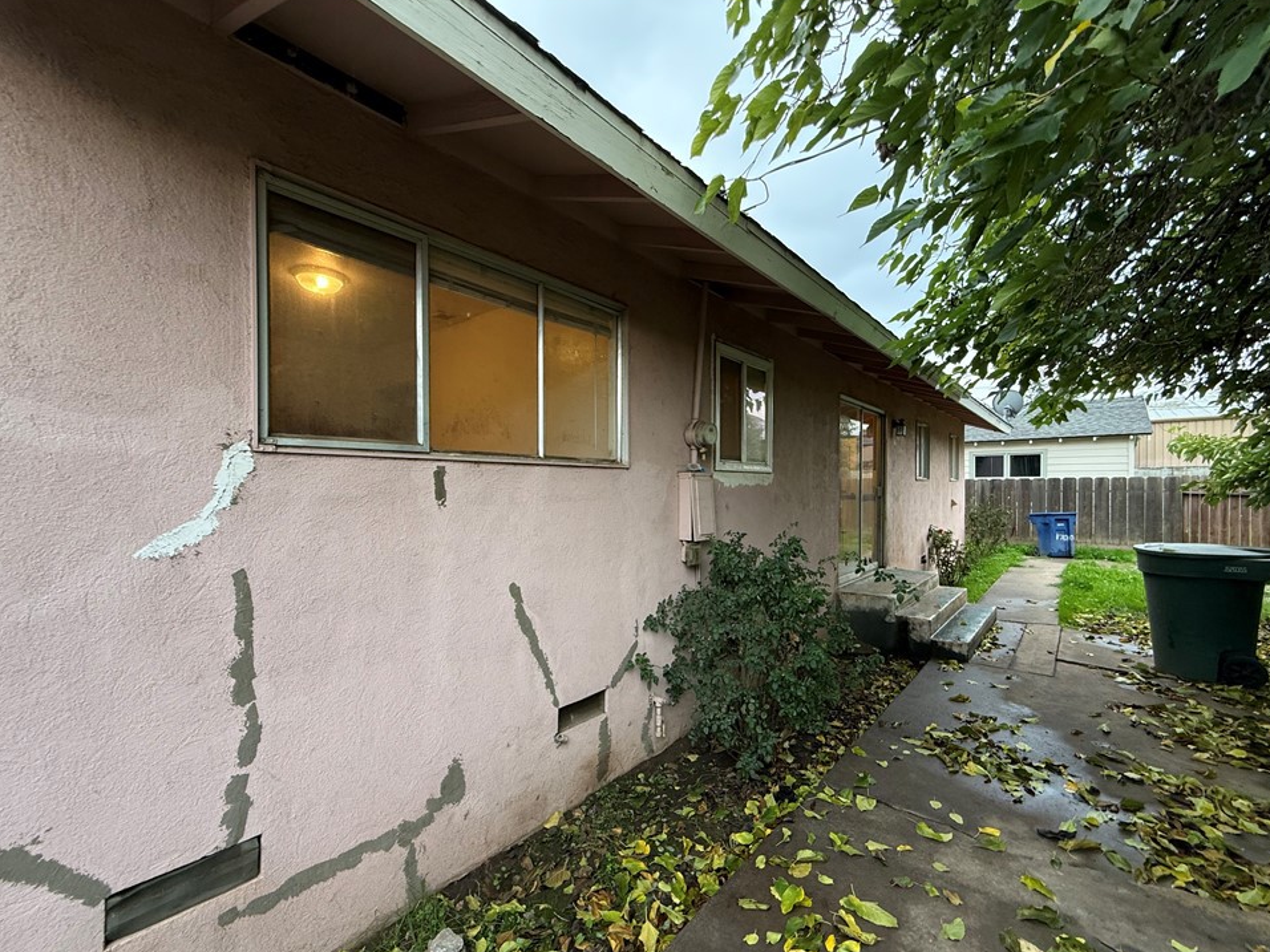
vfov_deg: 81.7
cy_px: 493
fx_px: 550
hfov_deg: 98.2
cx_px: 631
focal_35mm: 15
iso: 100
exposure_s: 1/99
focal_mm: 2.22
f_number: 2.2
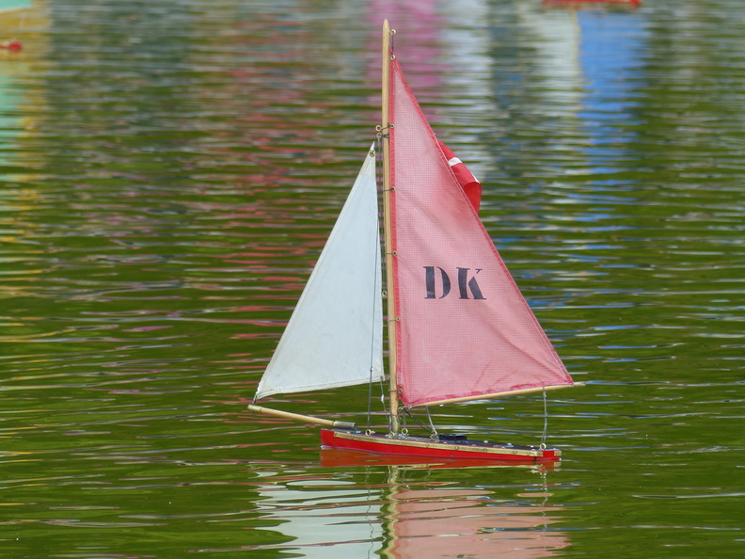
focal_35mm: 600
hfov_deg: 3.3
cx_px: 372
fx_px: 12913
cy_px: 280
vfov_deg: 2.5
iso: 100
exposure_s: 1/250
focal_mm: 108
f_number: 4
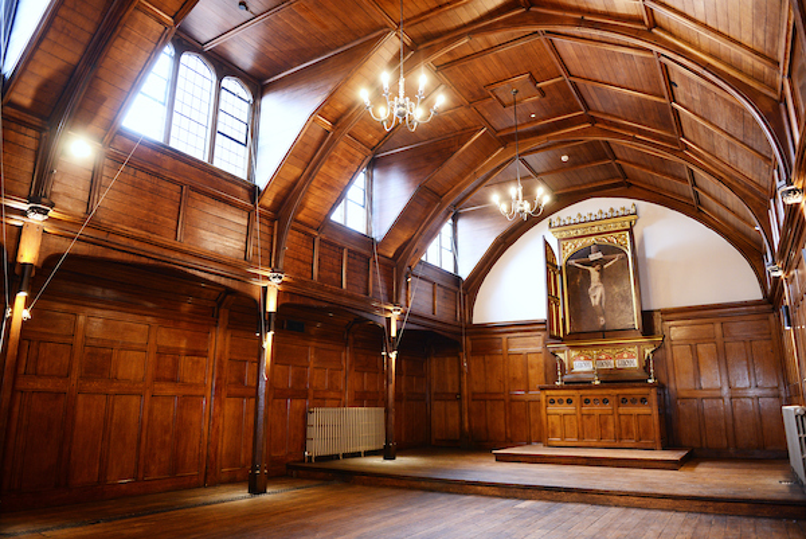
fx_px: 538
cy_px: 270
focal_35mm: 24
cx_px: 403
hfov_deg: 73.7
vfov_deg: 53.2
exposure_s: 1/100
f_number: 2.8
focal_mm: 24
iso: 1000
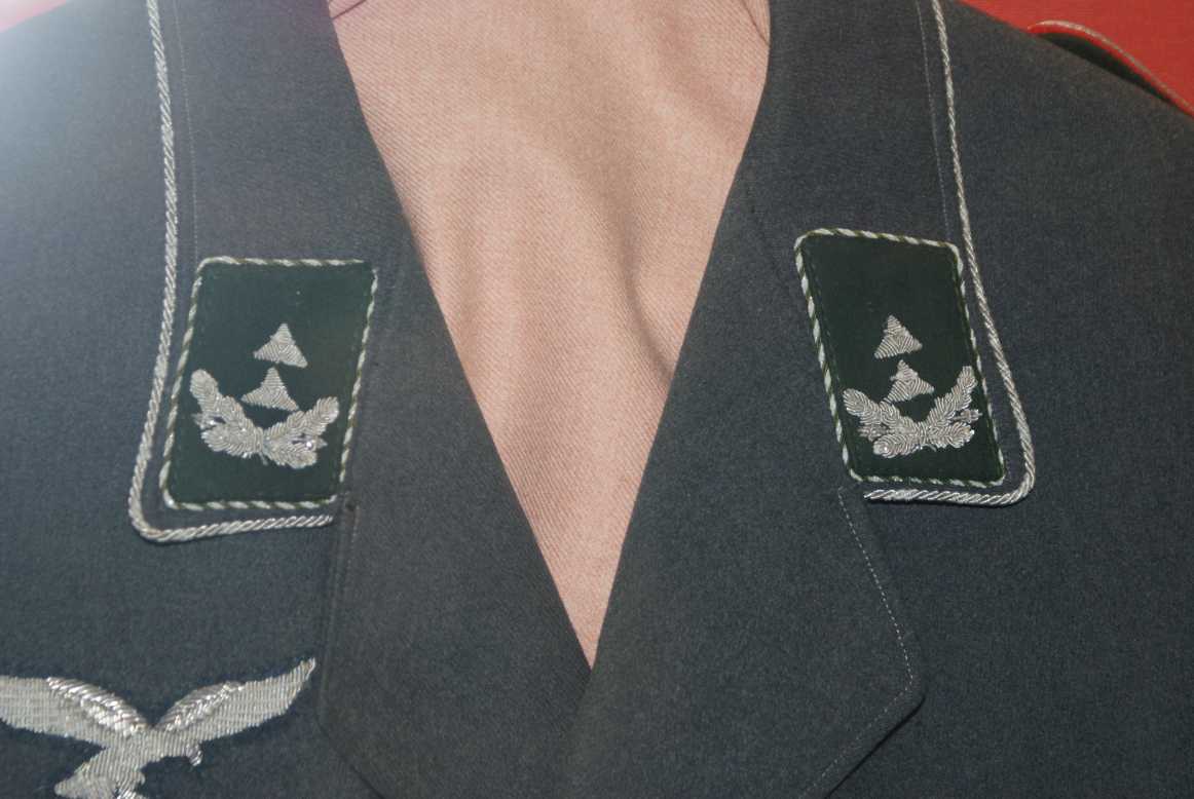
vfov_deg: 13.1
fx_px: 3487
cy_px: 400
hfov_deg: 19.4
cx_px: 597
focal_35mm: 105
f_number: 5.6
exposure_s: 1/125
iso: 400
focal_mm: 70
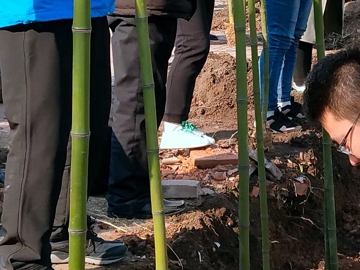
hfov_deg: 14.7
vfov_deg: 11.1
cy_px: 63
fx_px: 1383
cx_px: 290
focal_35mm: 133
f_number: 1.8
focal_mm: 3.95
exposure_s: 1/1090
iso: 88
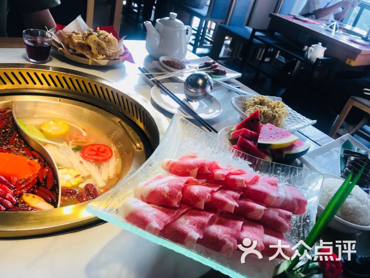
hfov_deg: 63.4
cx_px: 185
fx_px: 299
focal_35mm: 28
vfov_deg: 49.7
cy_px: 139
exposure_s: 1/50
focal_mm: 3.99
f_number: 1.8
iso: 32
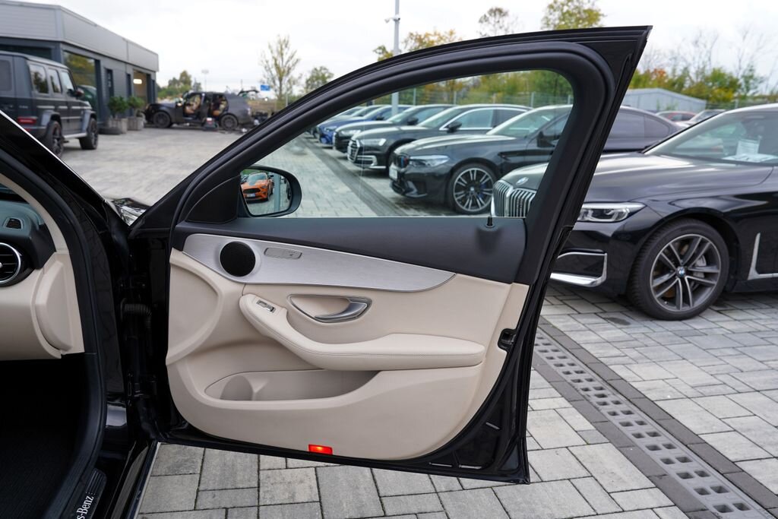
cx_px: 389
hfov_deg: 69.4
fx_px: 562
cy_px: 260
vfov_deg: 49.6
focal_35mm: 26
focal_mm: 26
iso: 100
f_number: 4.5
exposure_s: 1/80
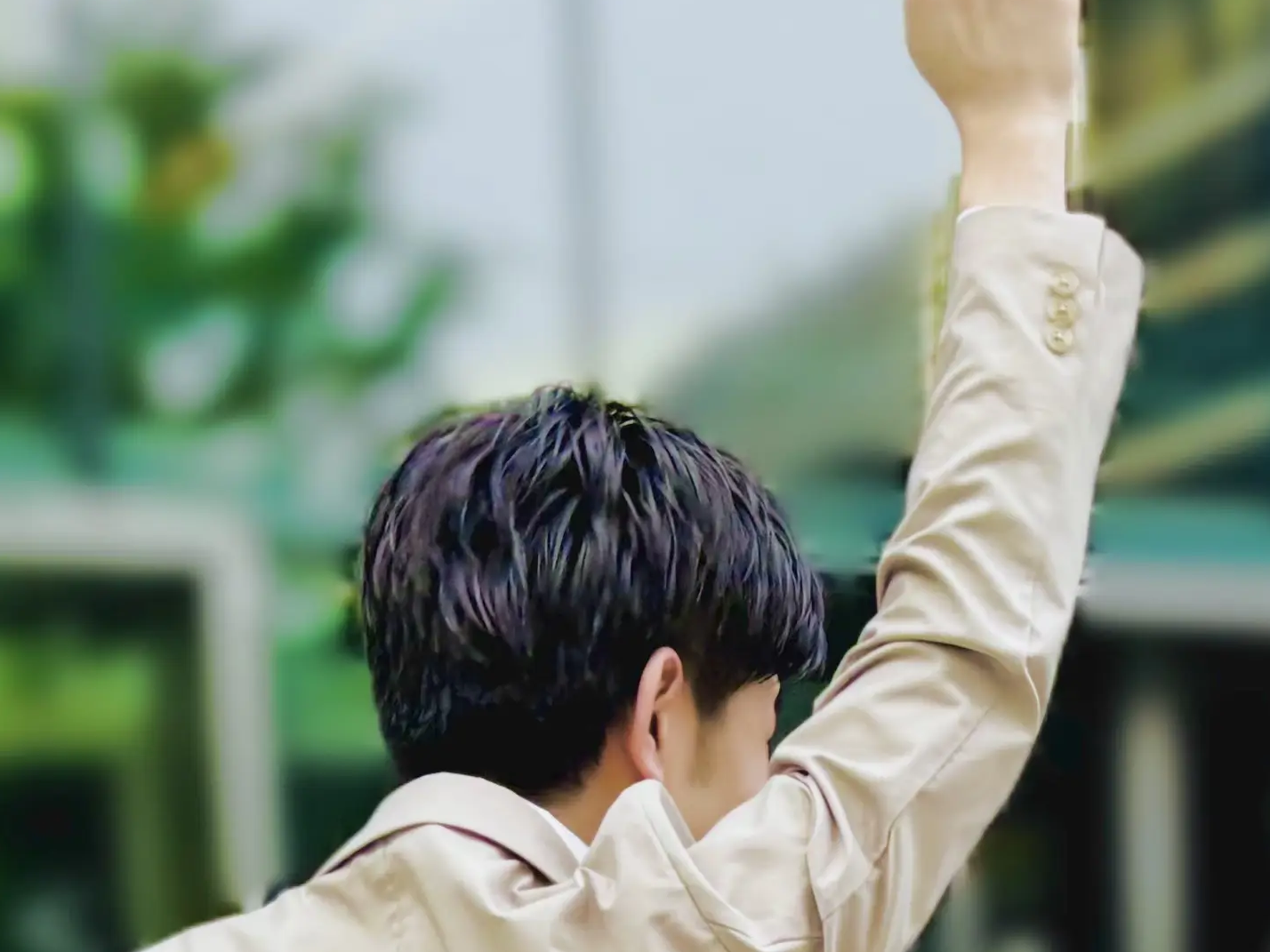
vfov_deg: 12.9
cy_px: 1695
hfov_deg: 18.7
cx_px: 1014
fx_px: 3816
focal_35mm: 104
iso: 40
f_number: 1.6
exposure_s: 1/151
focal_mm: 5.96
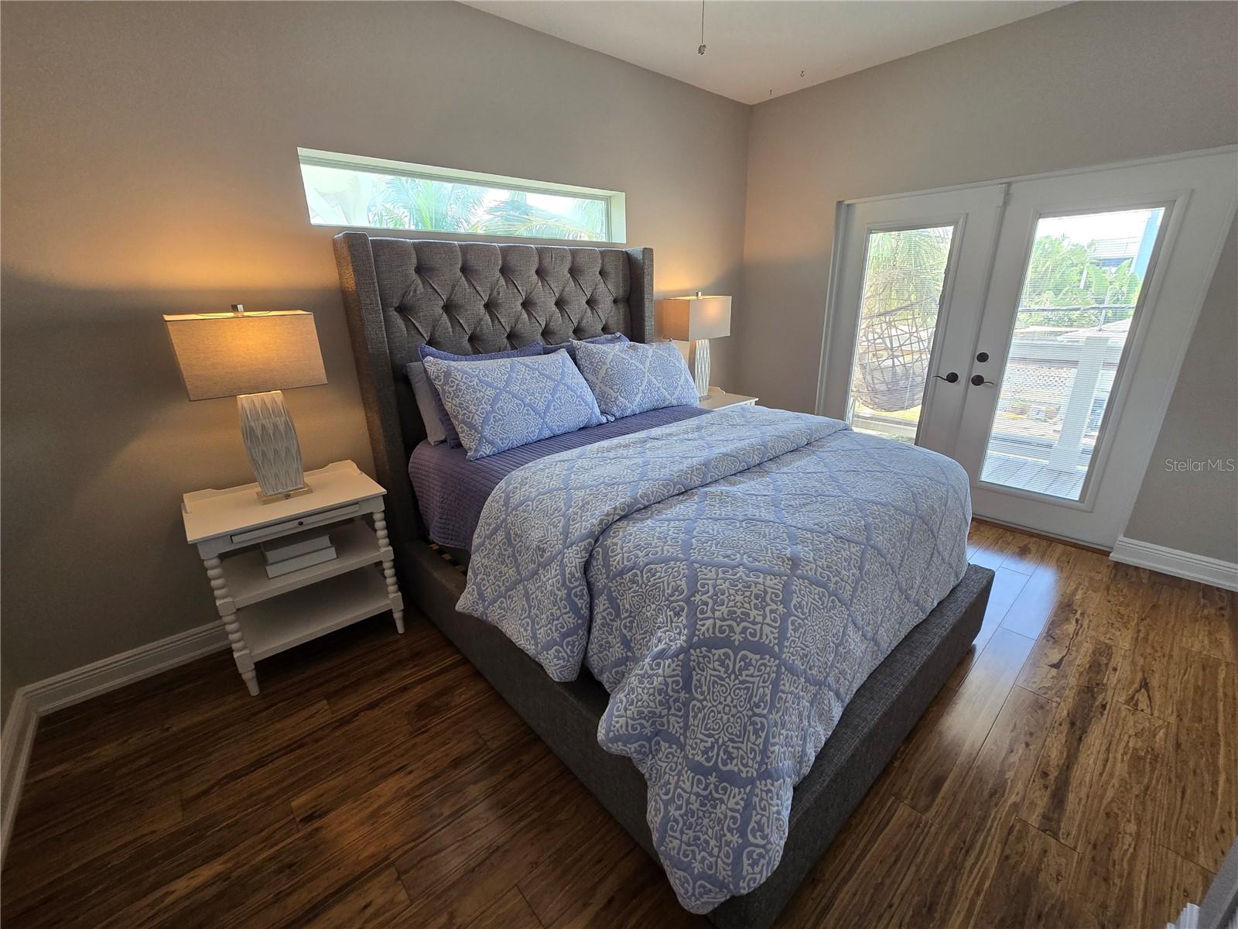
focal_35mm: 13
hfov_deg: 106.2
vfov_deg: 89.9
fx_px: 465
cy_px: 464
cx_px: 619
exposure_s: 1/60
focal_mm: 2.2
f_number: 2.2
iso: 100
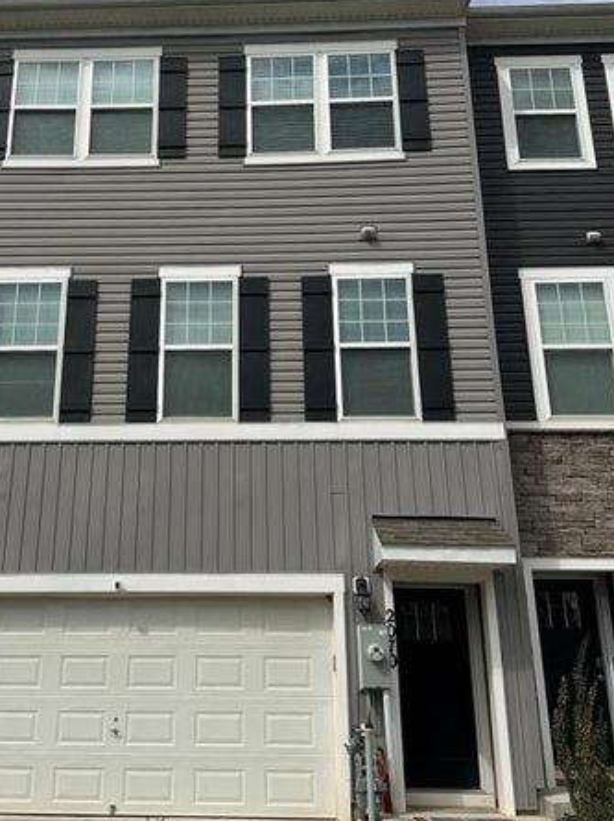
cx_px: 208
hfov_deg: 39.2
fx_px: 853
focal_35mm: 36
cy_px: 374
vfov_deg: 51.3
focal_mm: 6.86
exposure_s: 1/7576
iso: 80
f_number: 1.78
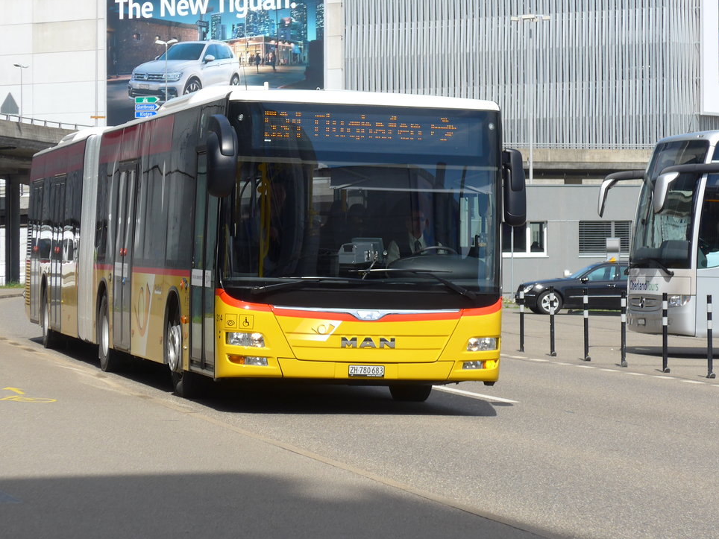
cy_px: 220
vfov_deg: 10.8
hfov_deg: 14.4
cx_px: 340
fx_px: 2846
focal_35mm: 137
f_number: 4.9
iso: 80
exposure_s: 1/500
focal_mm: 21.6
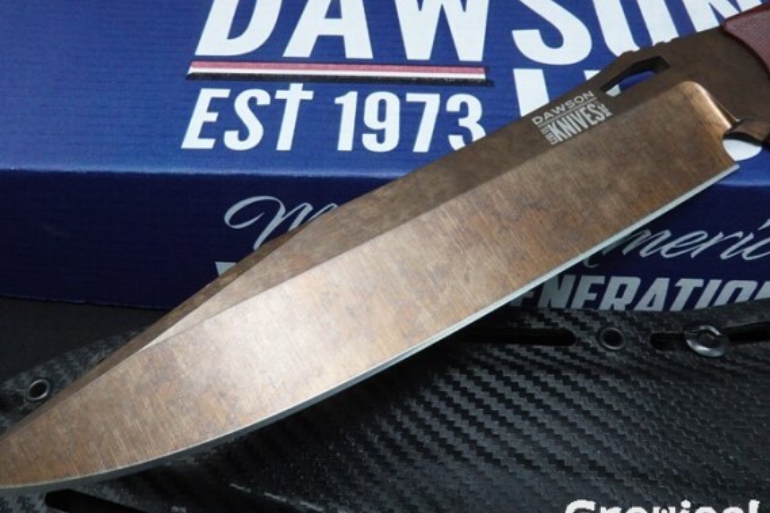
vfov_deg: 47.9
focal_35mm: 27
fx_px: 577
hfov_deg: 67.2
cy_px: 267
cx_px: 346
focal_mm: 9
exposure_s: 1/30
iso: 800
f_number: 11
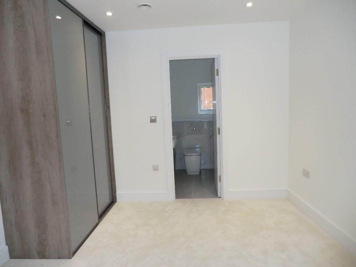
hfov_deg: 71.6
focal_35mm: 24
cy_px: 134
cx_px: 178
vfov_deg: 56.8
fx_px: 247
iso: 400
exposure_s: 1/60
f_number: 3.2
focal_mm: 4.3
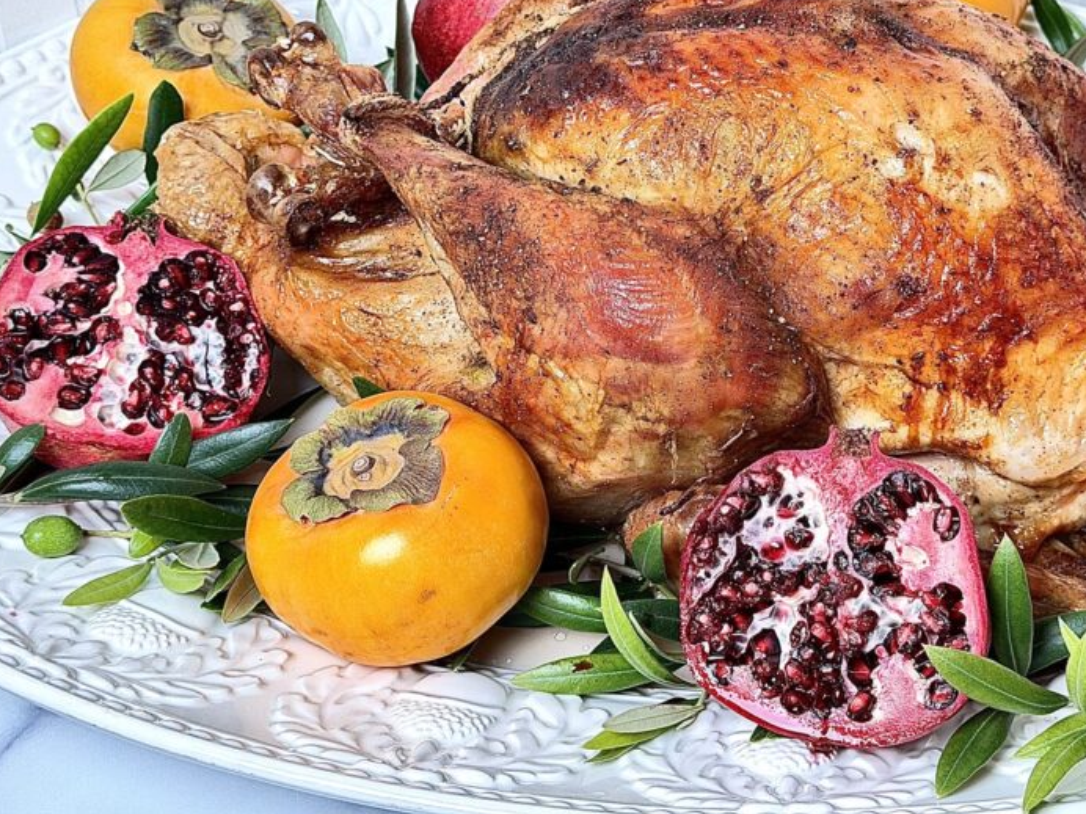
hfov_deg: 27.2
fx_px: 2227
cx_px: 742
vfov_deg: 20.7
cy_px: 339
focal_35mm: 71
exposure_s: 1/64
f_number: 1.78
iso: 100
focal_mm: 6.76
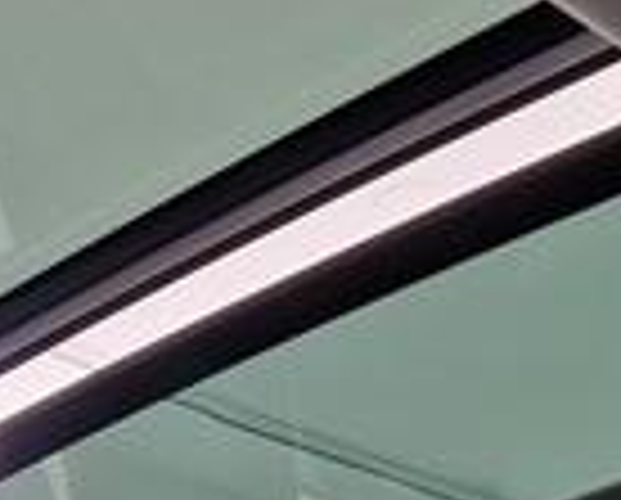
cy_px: 450
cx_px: 50
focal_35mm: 104
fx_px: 1915
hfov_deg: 18.1
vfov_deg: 14.7
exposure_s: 1/50
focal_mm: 5.4
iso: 500
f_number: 1.8
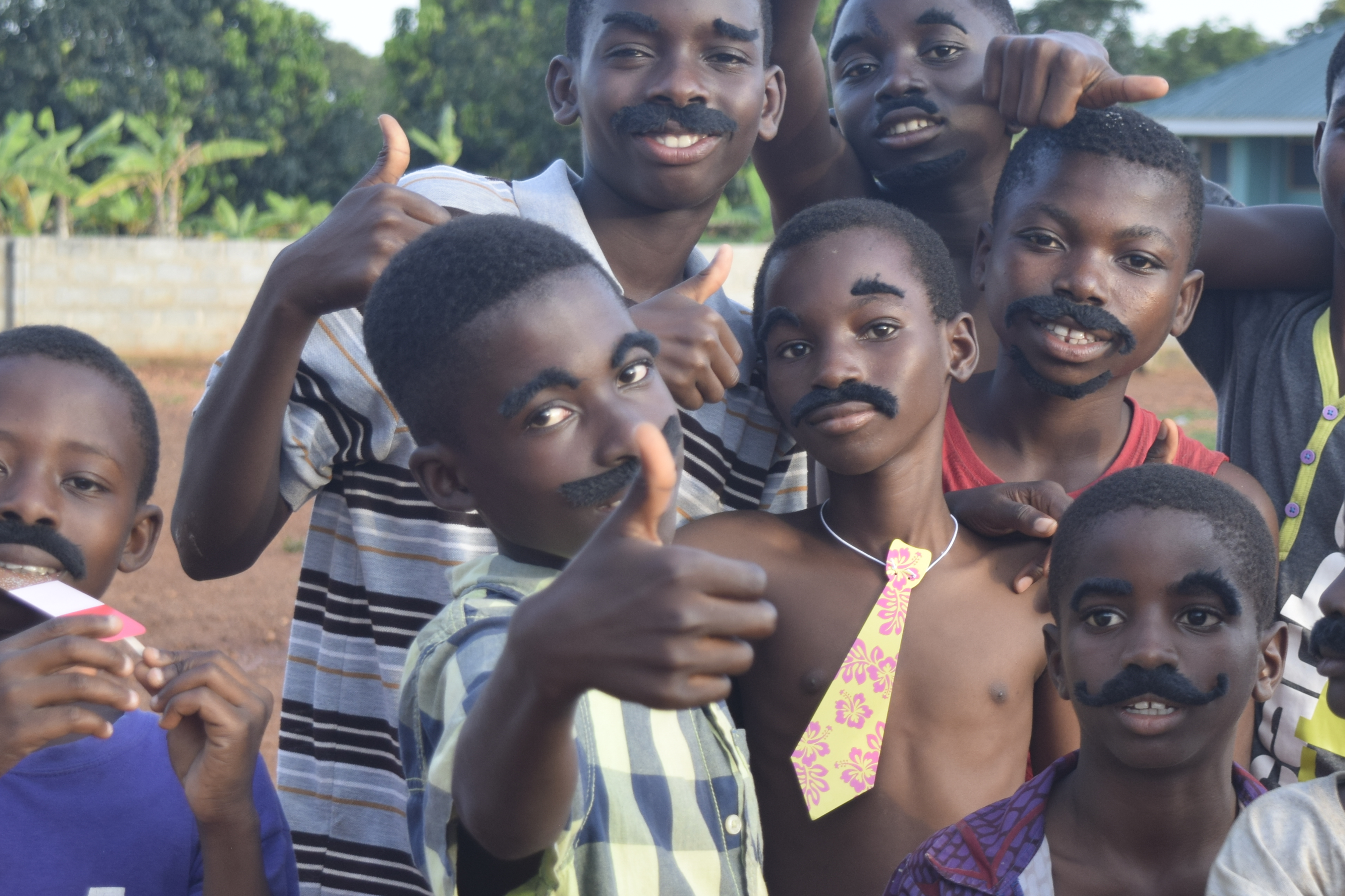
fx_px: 4140
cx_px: 801
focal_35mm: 111
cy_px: 472
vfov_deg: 12.4
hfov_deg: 18.4
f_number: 5.6
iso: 250
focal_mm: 45
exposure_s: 1/125
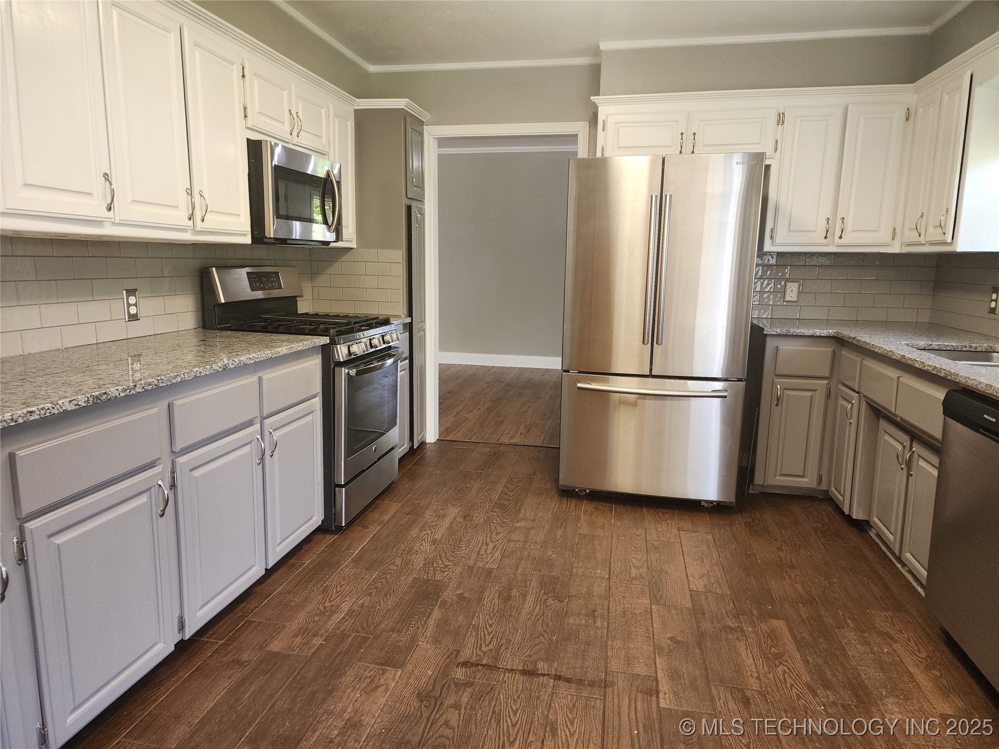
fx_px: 664
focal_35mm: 23
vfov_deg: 58.9
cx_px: 500
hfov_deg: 73.9
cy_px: 374
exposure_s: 1/120
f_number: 1.8
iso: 200
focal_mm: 6.4
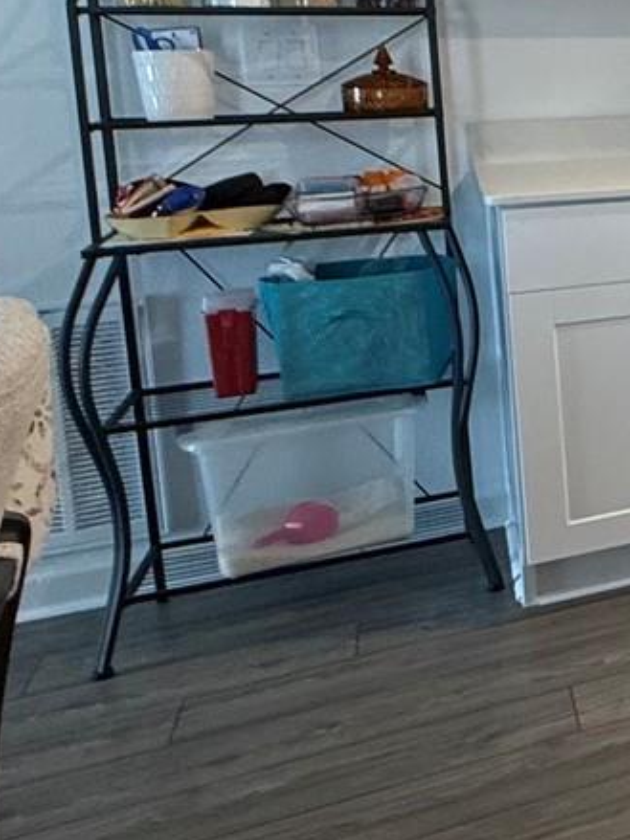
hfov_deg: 18.1
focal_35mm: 51
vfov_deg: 36.2
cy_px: 161
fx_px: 1238
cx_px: 1291
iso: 200
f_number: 2.2
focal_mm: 2.22
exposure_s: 1/60
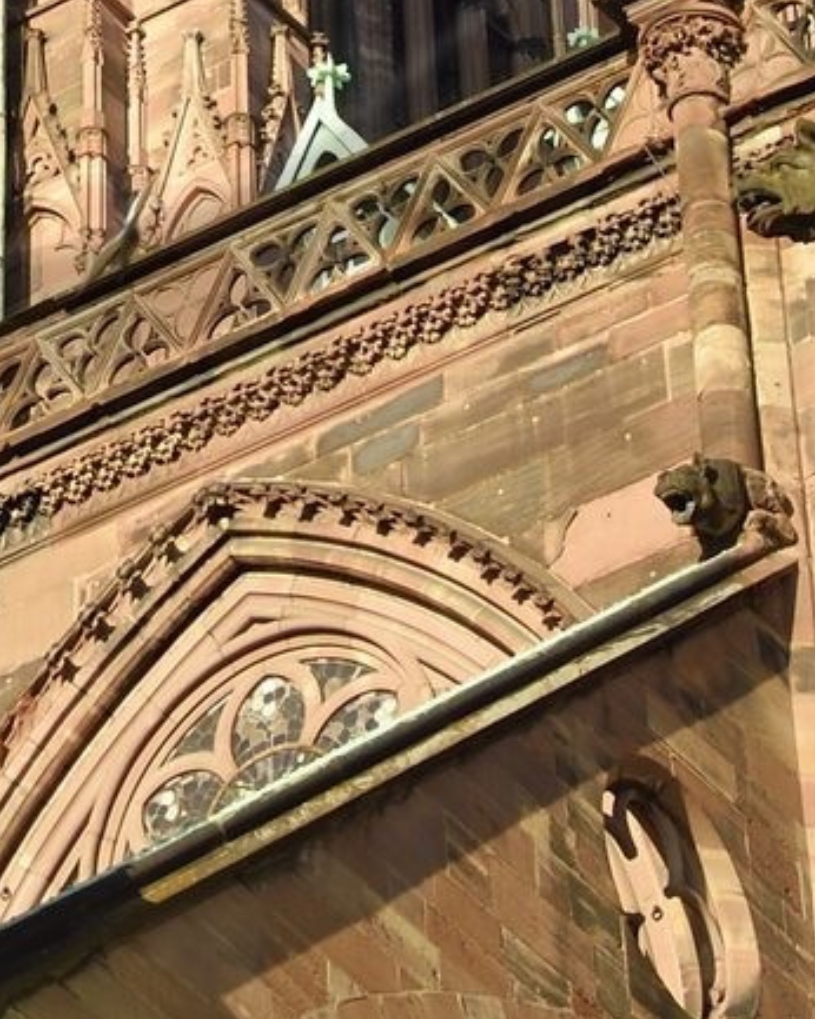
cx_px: -198
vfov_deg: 7.5
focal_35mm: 250
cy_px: -699
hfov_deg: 6.1
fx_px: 7543
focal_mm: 48
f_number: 13
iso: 200
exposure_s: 1/125
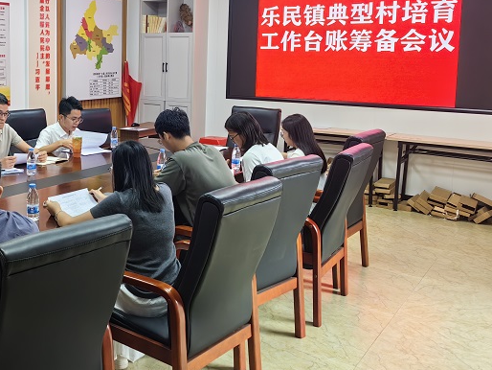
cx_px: 117
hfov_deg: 43.2
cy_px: 108
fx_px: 597
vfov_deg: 33.9
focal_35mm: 42
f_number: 2
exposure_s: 1/130
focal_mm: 5.75
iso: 50
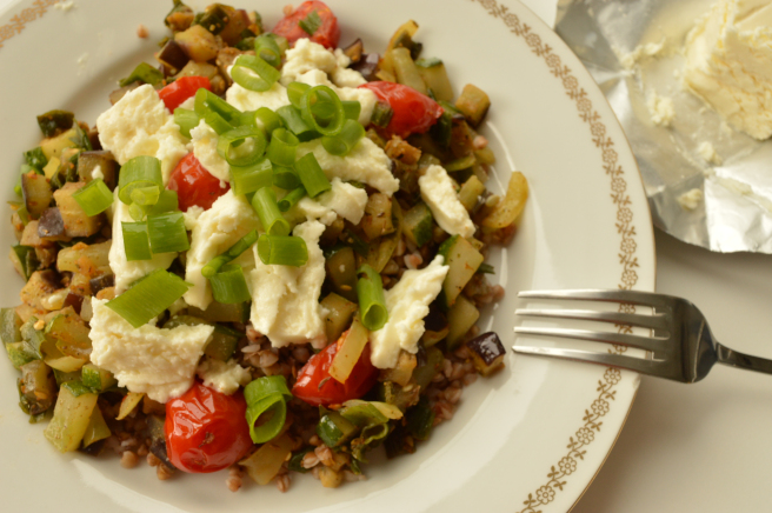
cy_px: 256
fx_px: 771
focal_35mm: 36
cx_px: 386
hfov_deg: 53.2
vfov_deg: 36.8
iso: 400
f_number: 9
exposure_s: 1/30
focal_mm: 24
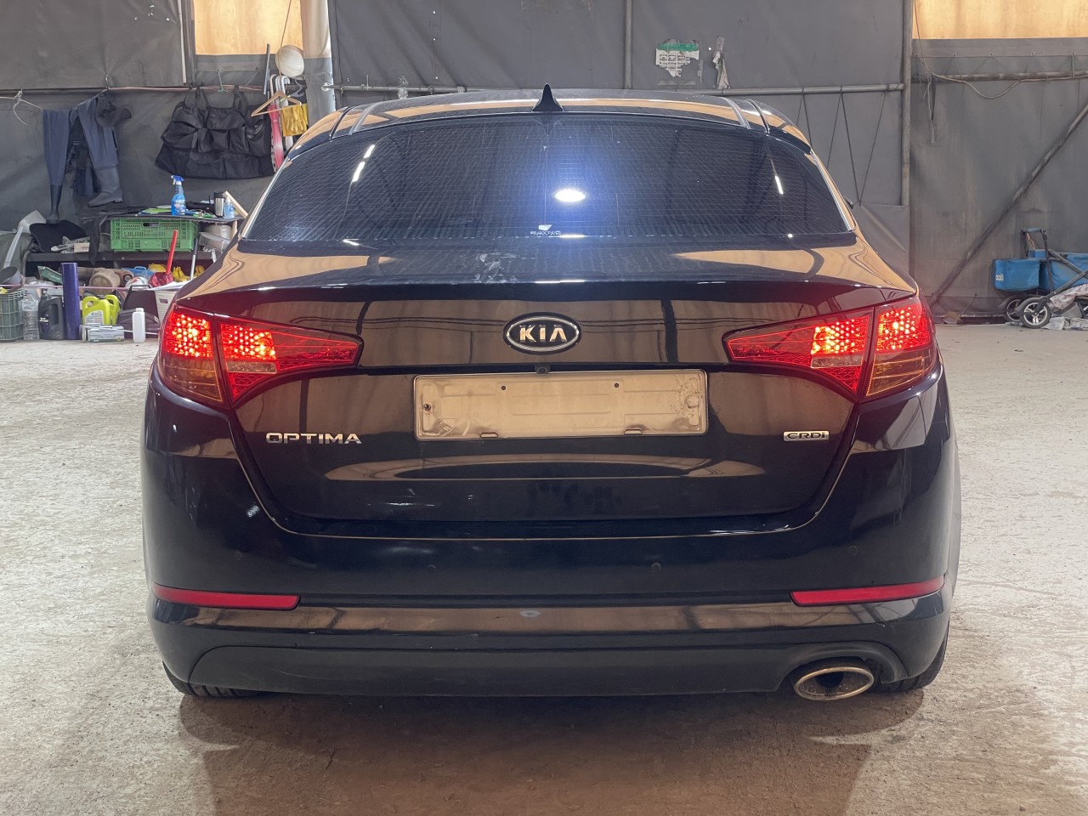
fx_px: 1634
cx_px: 544
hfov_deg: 36.8
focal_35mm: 52
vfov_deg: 28.0
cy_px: 408
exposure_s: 1/60
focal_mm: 6
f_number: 2
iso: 200
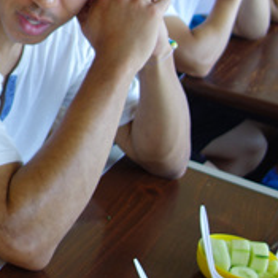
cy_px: 68
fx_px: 790
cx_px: -137
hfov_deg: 17.9
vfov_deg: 19.8
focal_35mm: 87
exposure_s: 1/60
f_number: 1.8
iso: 125
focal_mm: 10.4
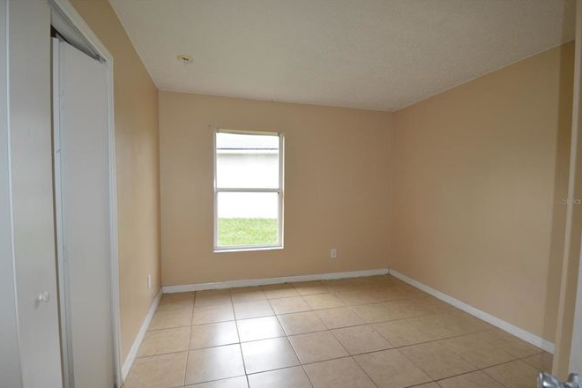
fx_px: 259
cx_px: 286
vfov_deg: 73.7
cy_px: 201
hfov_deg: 96.7
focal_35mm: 16
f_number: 4
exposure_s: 1/125
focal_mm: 10
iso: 250
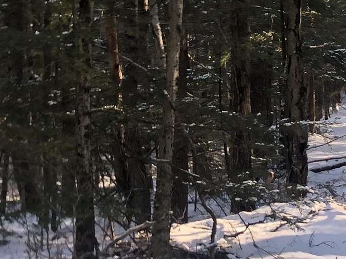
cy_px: -59
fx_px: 1180
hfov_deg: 16.2
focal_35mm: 118
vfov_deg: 12.3
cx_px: 375
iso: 40
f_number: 1.8
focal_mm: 3.99
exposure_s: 1/120
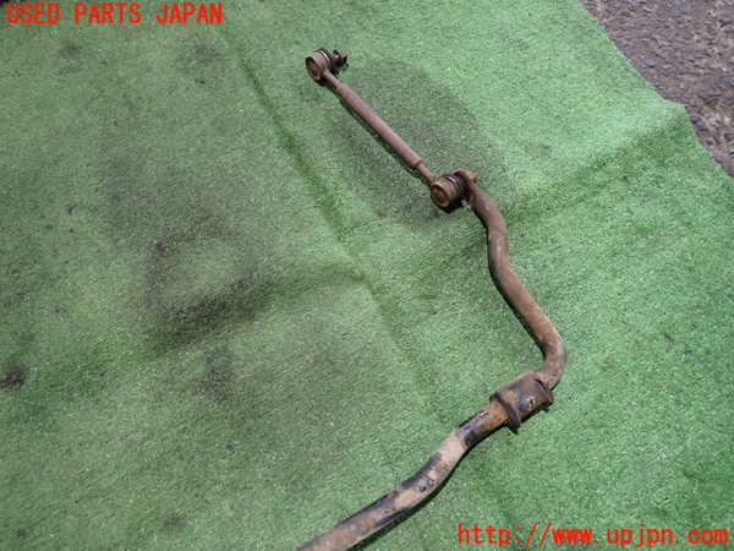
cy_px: 276
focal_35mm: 25
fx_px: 530
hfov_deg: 69.4
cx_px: 367
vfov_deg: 54.9
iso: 400
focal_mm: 4.5
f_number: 2
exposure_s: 1/30
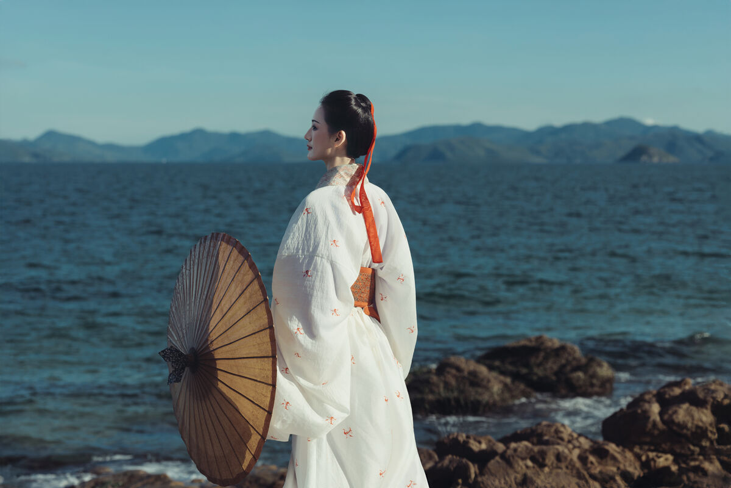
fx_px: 1706
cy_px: 244
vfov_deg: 16.3
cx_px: 366
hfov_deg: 24.2
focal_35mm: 84
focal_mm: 85
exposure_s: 1/1250
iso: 100
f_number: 4.5
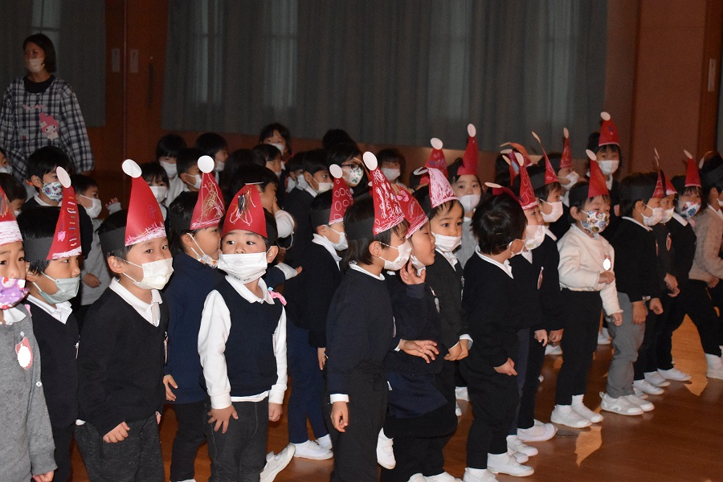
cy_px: 241
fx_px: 1205
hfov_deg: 33.4
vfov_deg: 22.6
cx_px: 362
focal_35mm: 60
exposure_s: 1/60
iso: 6400
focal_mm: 40
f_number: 5
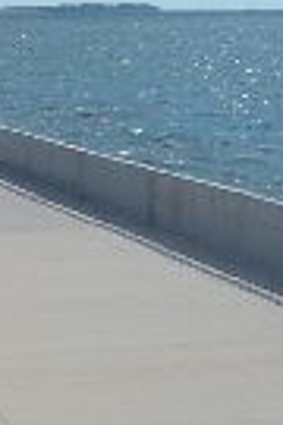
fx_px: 2488
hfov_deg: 6.1
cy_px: 120
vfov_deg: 9.7
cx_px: -487
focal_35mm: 211
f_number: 5.6
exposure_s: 1/640
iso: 64
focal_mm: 7.8
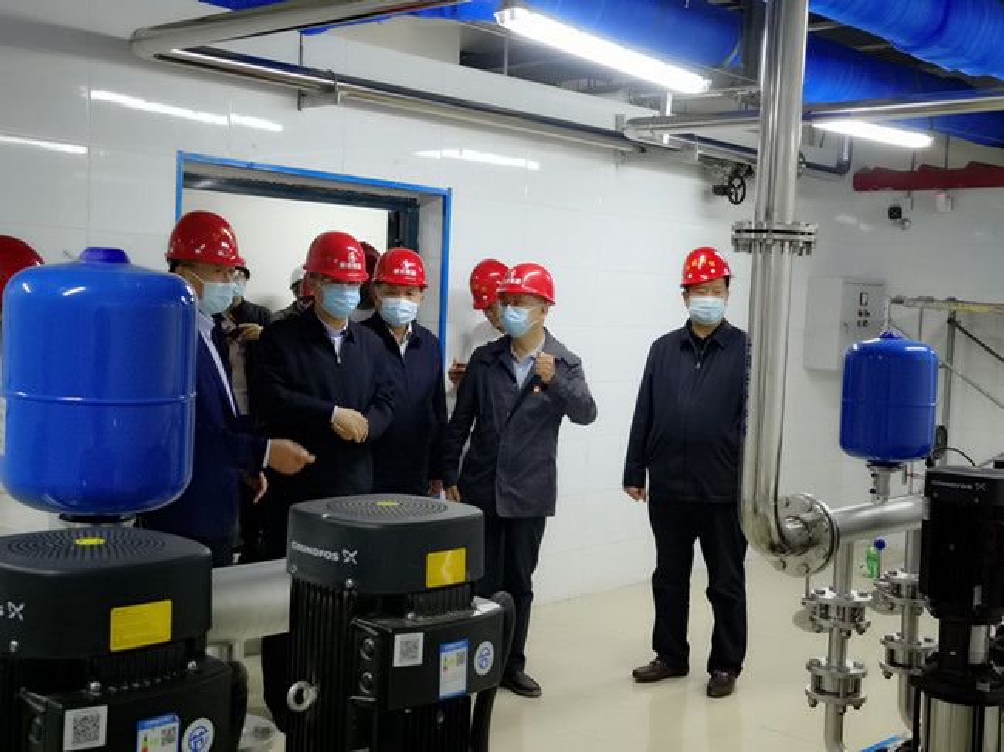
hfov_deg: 42.1
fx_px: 1305
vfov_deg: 32.2
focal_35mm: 45
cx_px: 502
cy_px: 376
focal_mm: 6.67
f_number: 1.9
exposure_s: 1/100
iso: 200
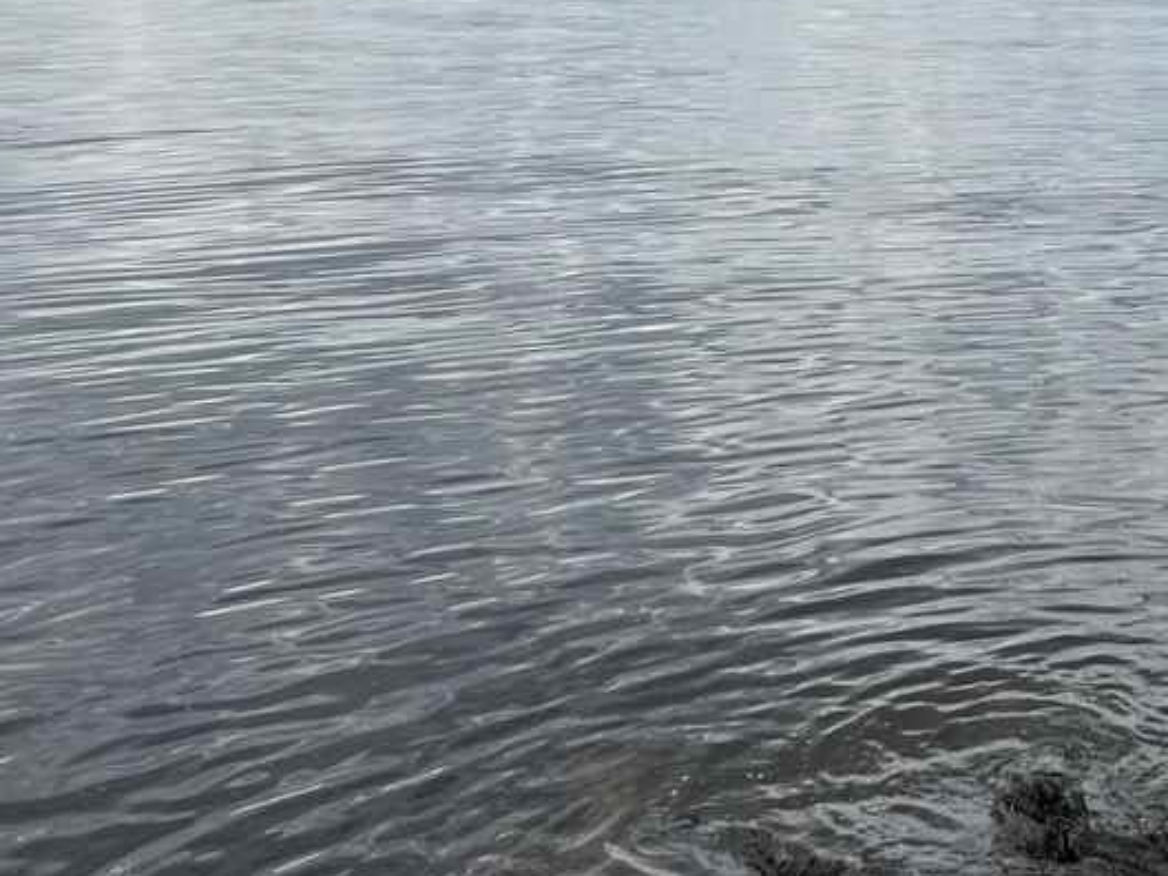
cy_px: 179
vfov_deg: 23.0
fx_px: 2126
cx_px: 1203
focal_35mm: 63
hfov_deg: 28.6
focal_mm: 5.7
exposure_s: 1/8000
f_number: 1.5
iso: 50
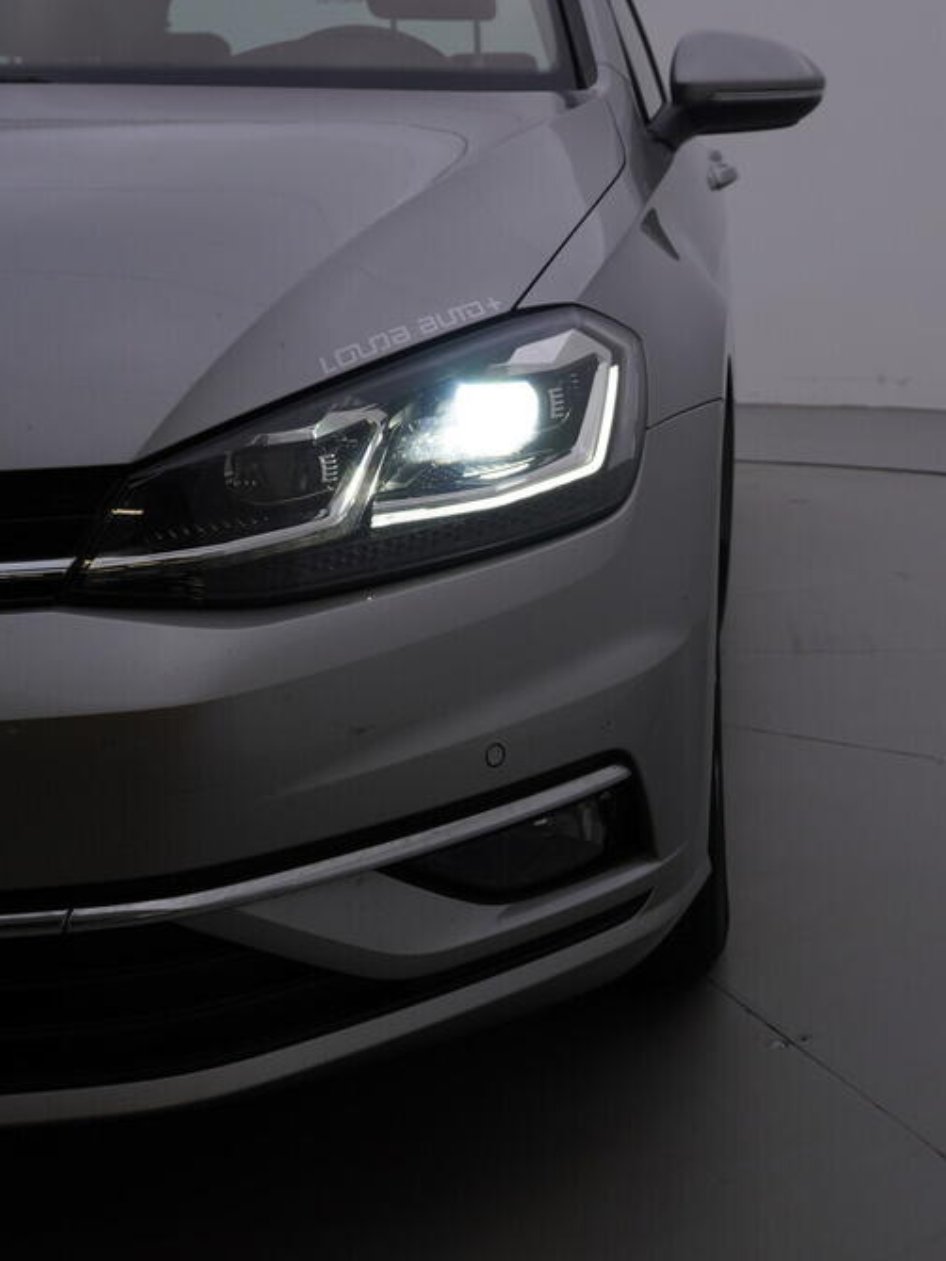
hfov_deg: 26.8
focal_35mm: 53
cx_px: 797
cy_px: 625
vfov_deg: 36.2
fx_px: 1931
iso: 125
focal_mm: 24
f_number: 5.6
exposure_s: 1/160
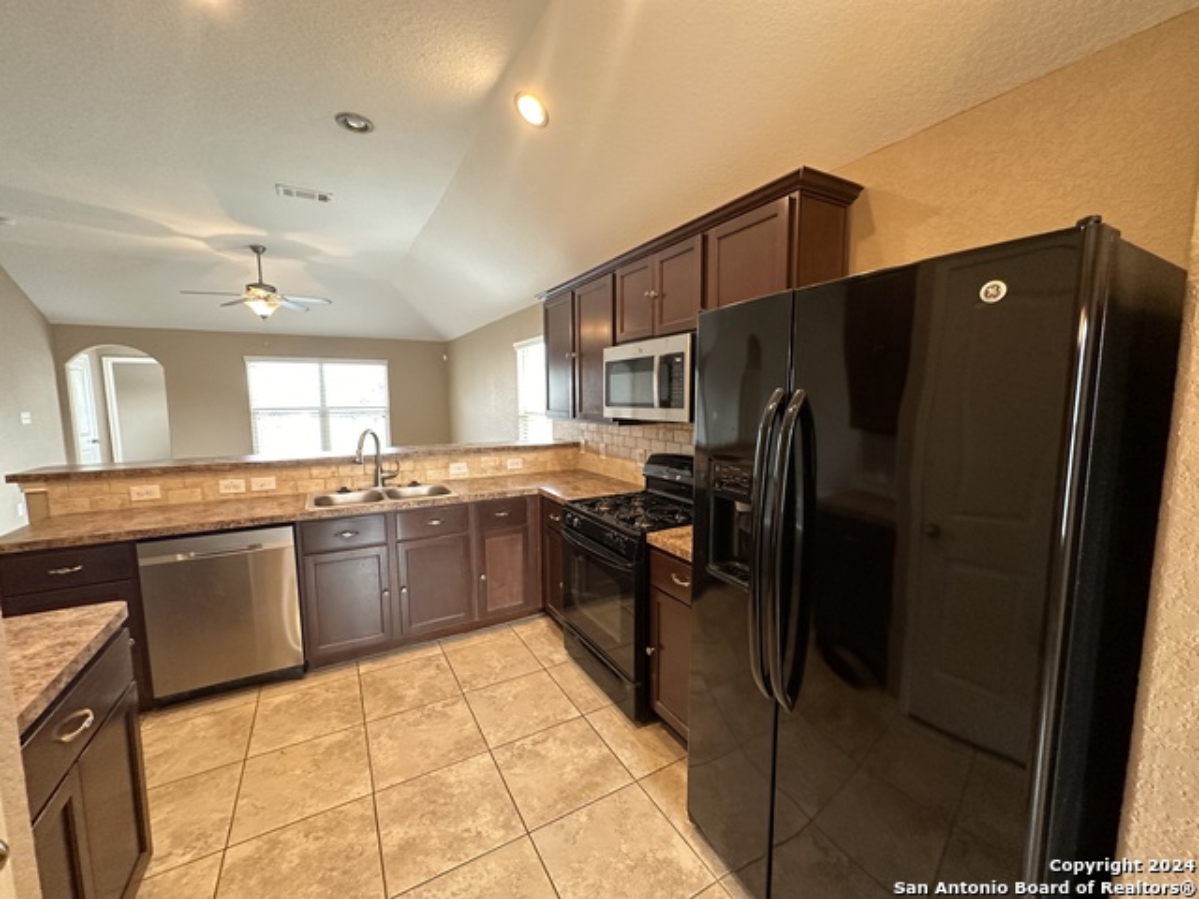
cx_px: 600
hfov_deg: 102.1
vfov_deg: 85.7
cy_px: 450
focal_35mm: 14
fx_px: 485
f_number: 2.2
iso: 320
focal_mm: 2.22
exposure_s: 1/60
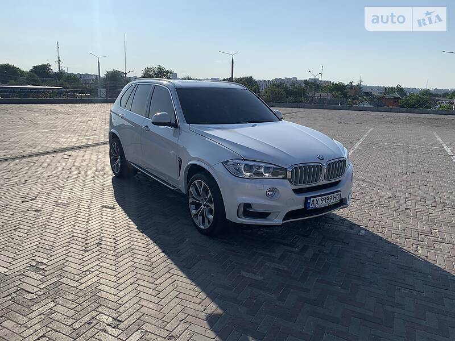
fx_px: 342
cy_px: 170
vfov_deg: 53.1
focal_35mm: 26
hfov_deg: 67.3
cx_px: 228
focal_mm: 4.2
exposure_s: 1/4274
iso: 25
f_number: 1.8
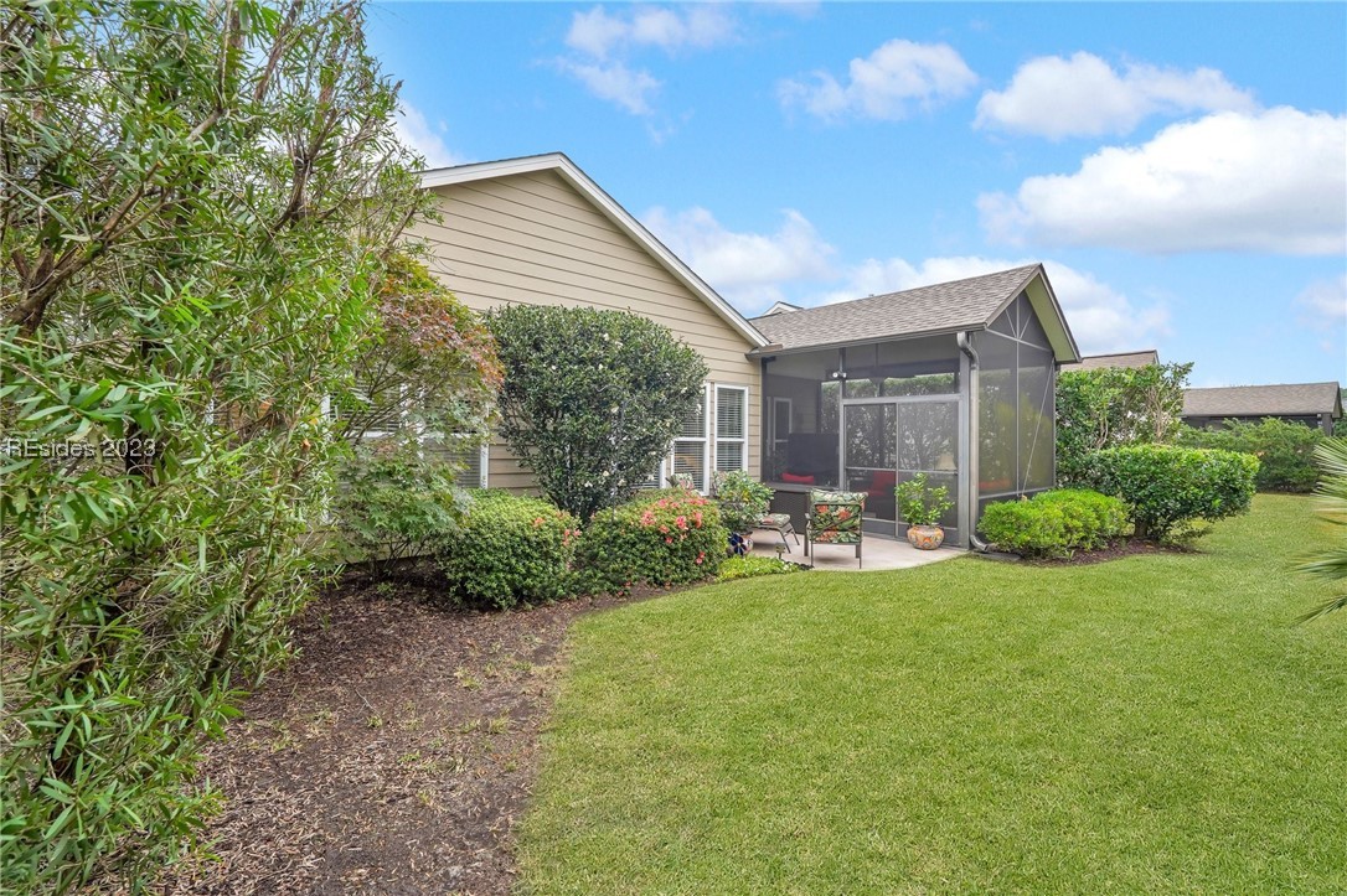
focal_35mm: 16
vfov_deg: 73.7
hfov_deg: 96.8
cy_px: 448
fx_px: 598
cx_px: 674
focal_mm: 16
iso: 320
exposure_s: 1/60
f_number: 9
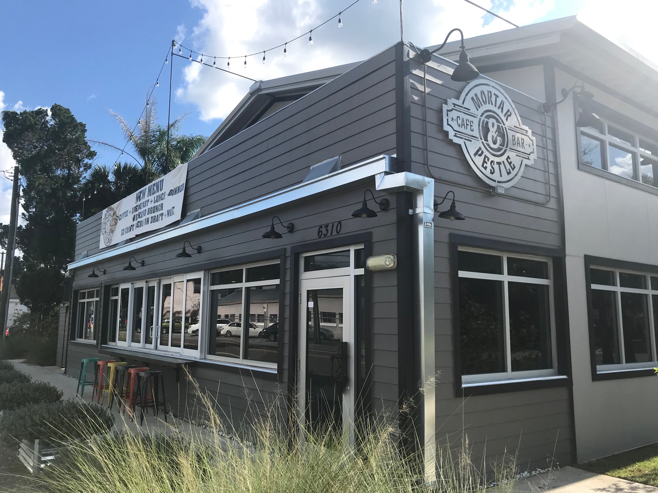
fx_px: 532
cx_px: 329
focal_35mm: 28
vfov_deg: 49.7
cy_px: 246
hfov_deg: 63.4
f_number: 1.8
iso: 20
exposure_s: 1/1623
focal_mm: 3.99
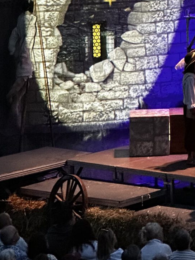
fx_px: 2042
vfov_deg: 7.1
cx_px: 307
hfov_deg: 5.4
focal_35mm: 272
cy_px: -165
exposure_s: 1/30
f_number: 2.8
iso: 1250
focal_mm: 9
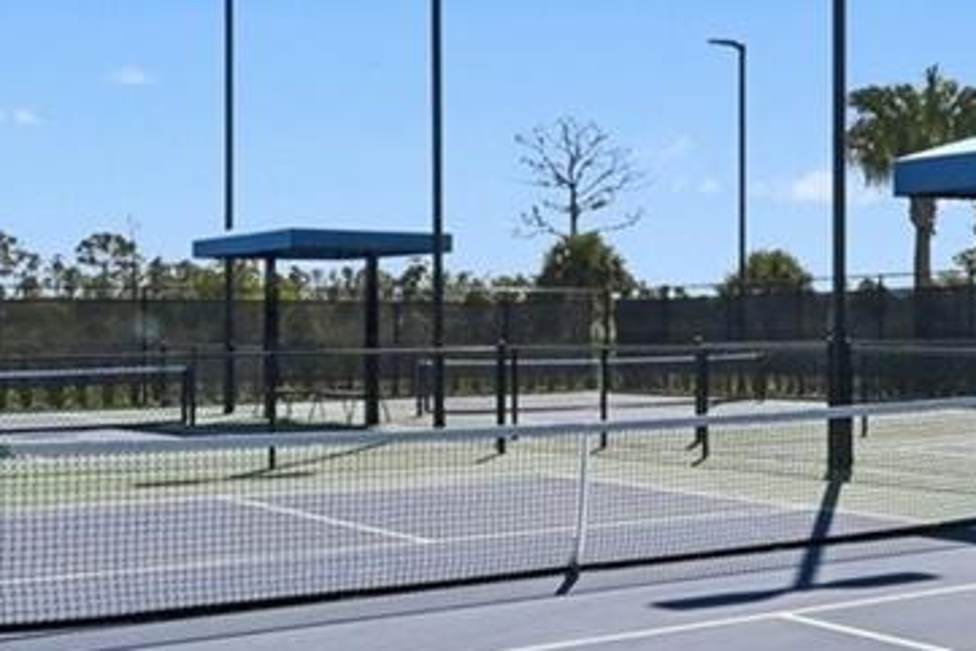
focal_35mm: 62
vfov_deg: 21.9
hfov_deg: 29.4
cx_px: 1052
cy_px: 335
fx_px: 1681
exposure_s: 1/3200
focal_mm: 14
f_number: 8
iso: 400
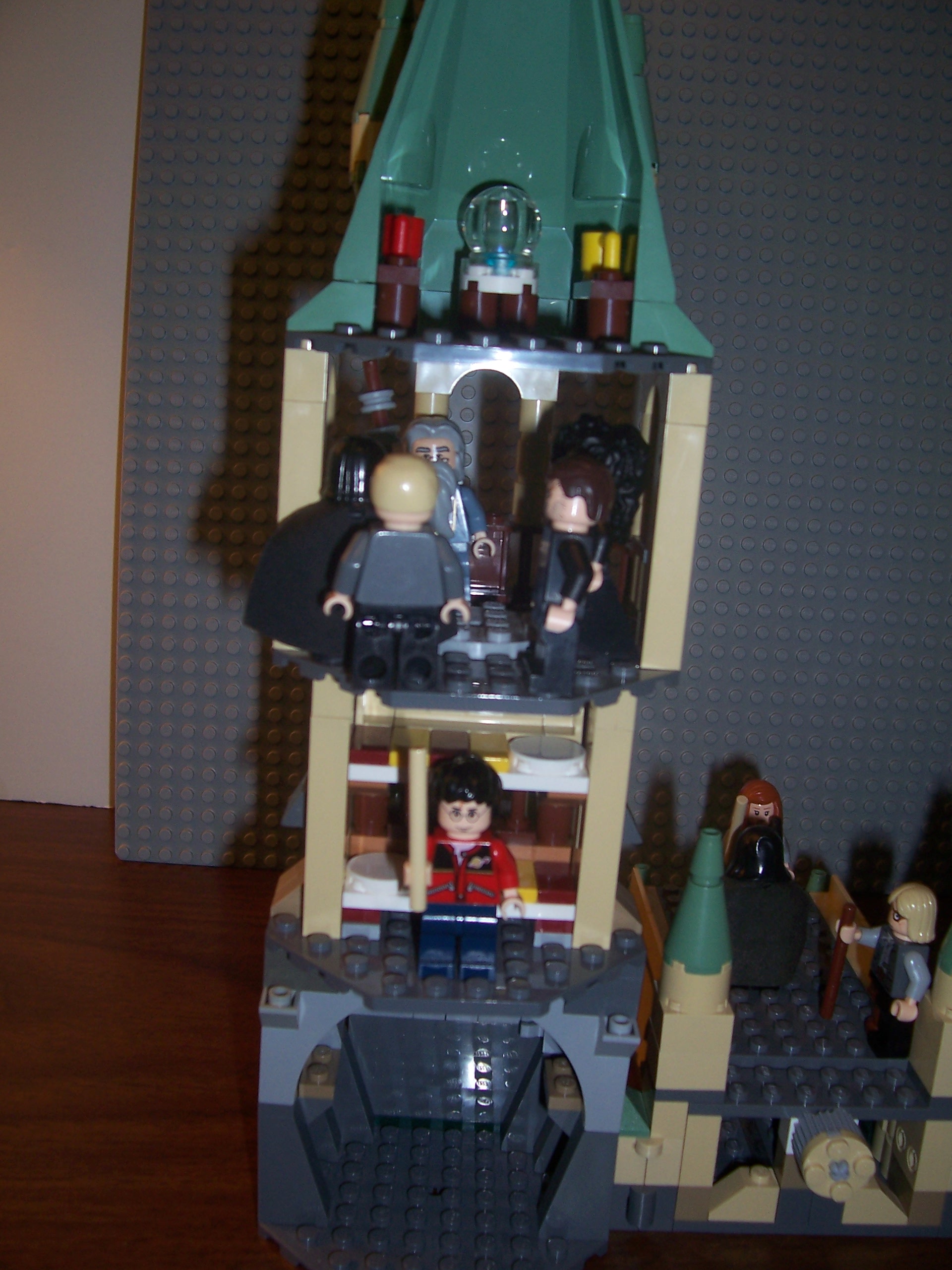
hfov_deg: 41.8
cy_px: 635
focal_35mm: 34
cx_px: 476
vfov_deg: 54.0
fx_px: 1247
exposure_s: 1/60
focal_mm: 5.6
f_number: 2.7
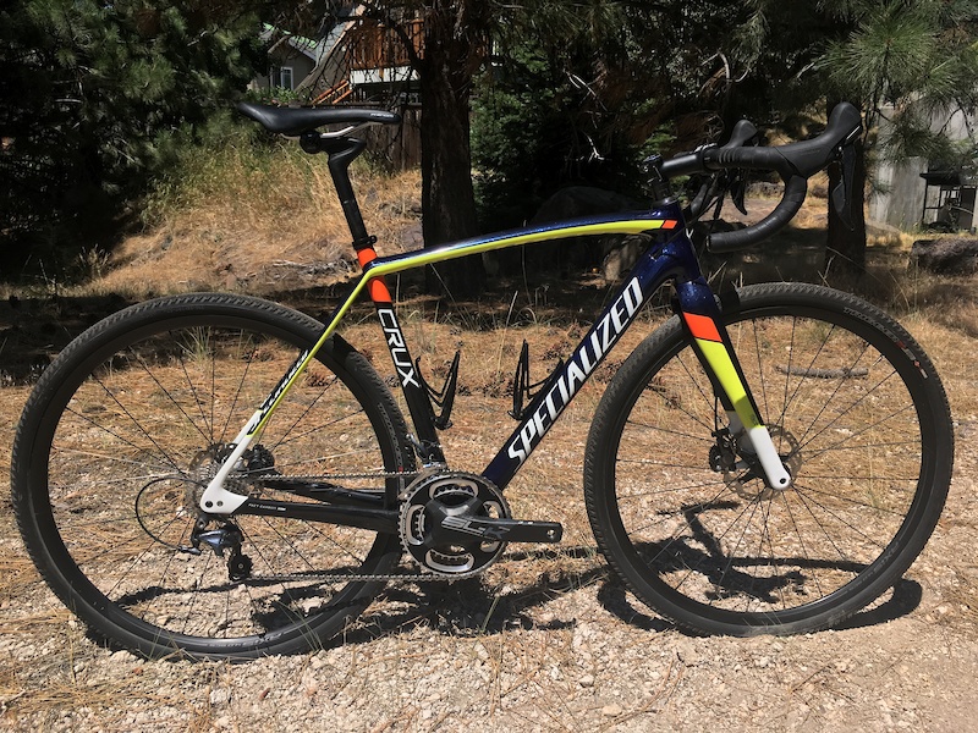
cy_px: 366
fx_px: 819
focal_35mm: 29
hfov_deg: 61.7
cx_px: 489
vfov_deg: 48.2
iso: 25
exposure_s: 1/1789
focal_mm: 4.15
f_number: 2.2
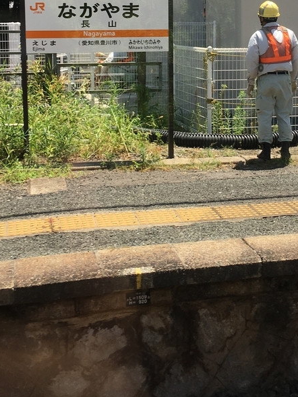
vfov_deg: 31.9
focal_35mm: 59
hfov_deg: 24.7
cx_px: 193
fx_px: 678
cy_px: 81
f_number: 2.2
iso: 25
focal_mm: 4.15
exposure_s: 1/686
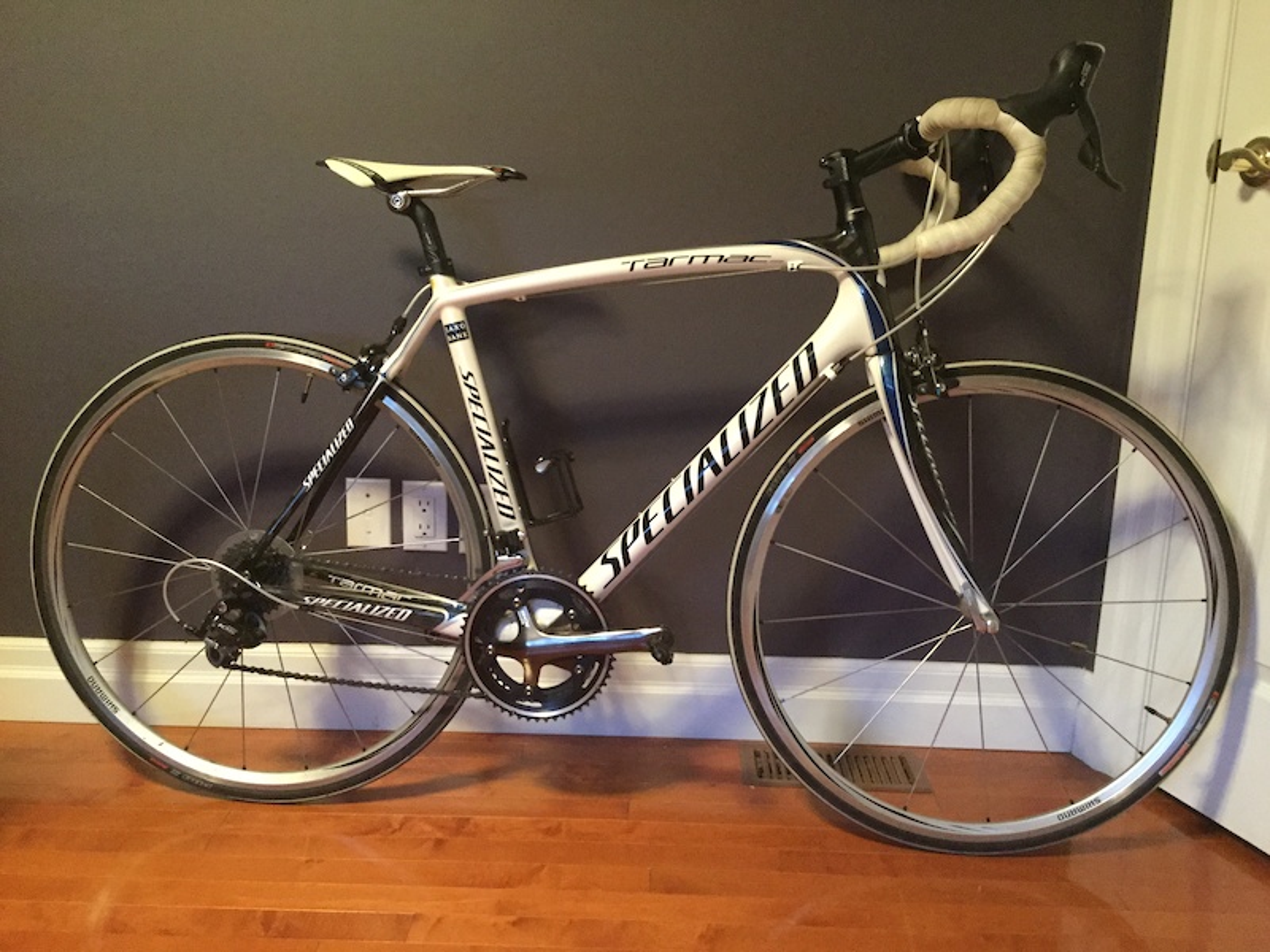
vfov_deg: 45.4
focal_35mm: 31
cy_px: 476
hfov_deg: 58.4
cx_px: 635
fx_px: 1137
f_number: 2.4
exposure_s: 1/15
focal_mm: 3.3
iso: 400
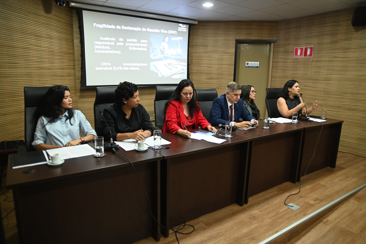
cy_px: 122
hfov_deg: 73.8
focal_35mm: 24
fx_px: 244
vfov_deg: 53.1
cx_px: 183
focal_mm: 24
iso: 2000
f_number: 2.8
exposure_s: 1/100
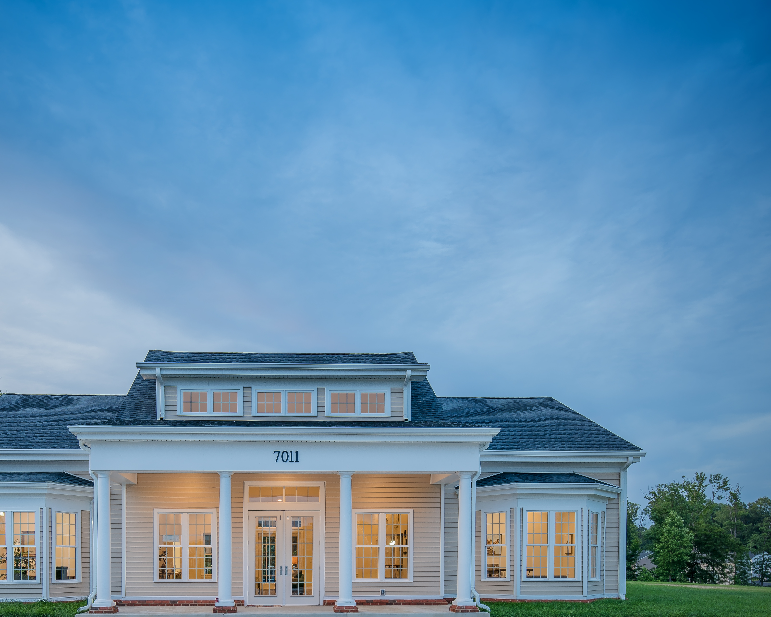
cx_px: 282
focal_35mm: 28
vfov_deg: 51.3
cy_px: 358
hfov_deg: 61.2
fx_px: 639
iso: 64
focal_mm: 19
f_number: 9
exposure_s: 1/1.67
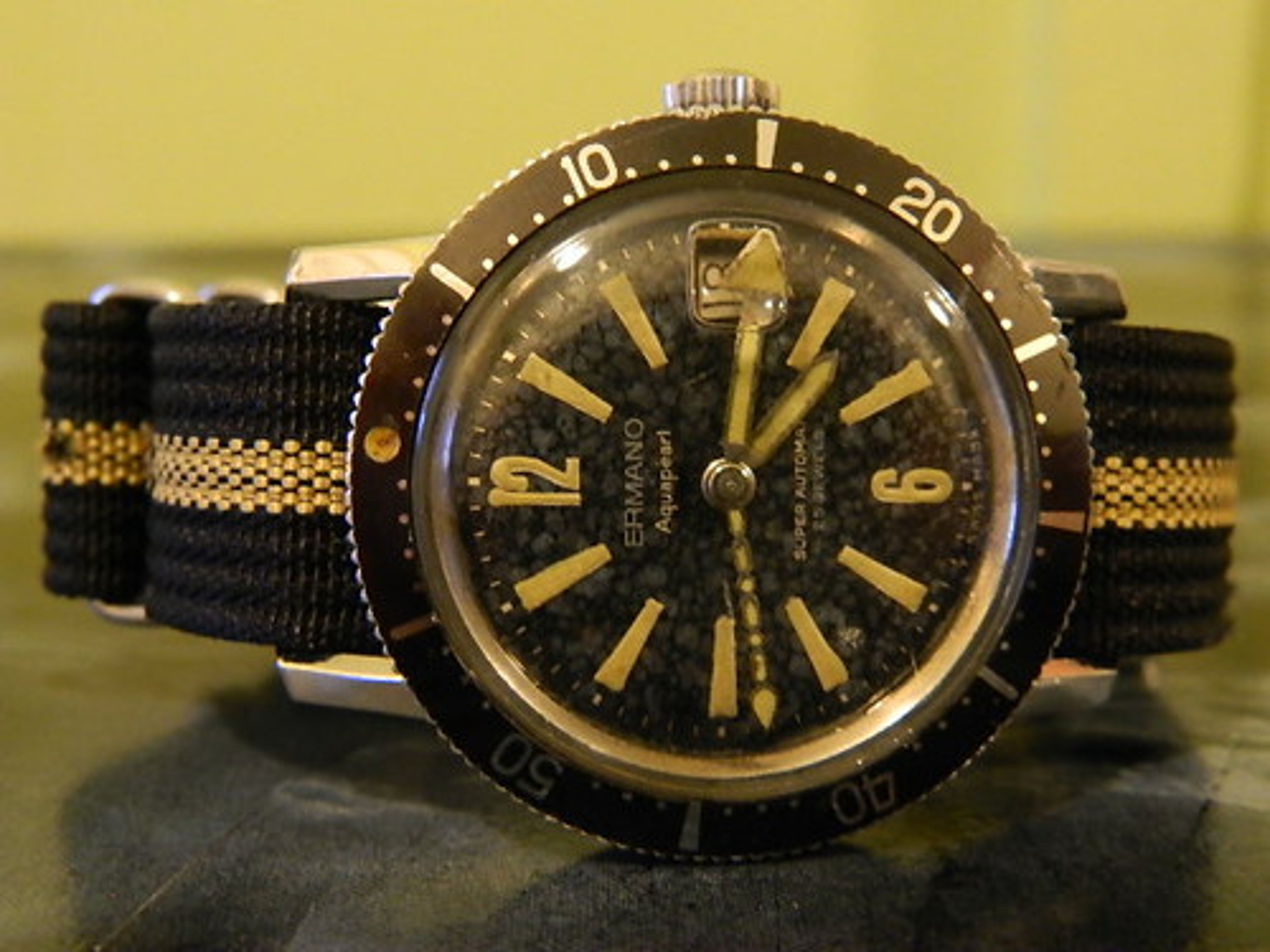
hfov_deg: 33.8
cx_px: 635
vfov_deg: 25.7
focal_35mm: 57
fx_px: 2091
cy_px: 476
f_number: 3.8
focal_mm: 10.2
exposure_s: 1/2.5
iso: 200
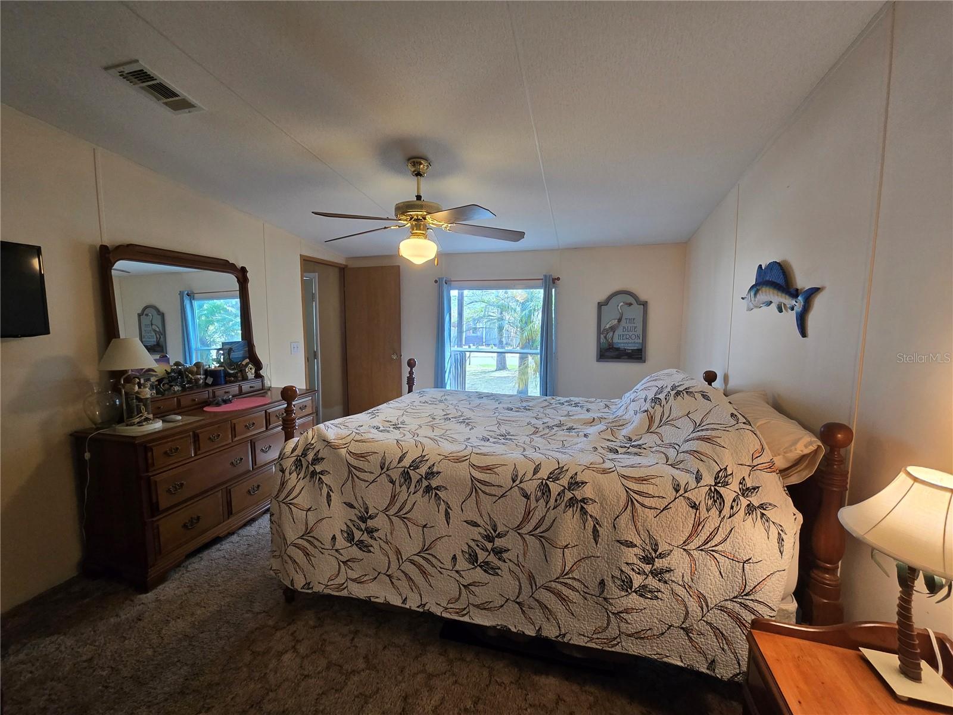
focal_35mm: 13
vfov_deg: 89.9
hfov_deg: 106.2
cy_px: 358
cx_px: 476
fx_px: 358
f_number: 2.2
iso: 160
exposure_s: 1/60
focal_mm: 2.2
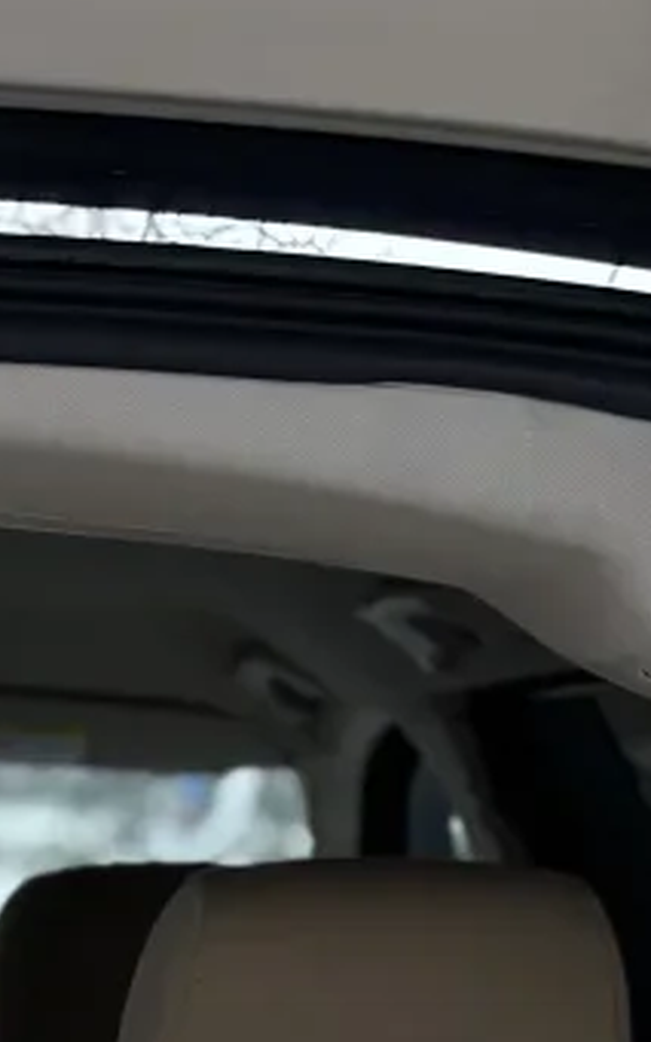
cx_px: -443
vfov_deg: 11.9
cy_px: 2136
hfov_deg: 8.2
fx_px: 4402
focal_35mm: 155
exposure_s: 1/156
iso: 40
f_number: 1.6
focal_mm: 5.96
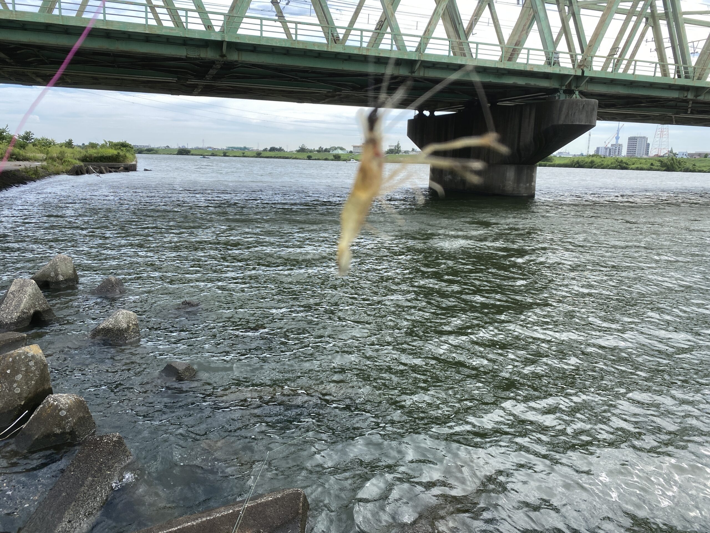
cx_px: 355
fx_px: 533
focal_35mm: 26
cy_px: 266
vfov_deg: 53.1
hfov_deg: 67.3
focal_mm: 4.25
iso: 32
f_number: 1.8
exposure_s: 1/1258
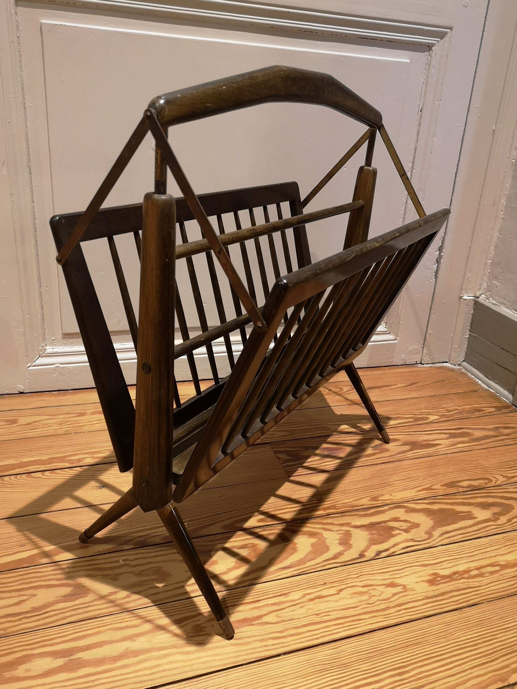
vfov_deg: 65.3
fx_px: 538
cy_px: 344
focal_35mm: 27
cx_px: 258
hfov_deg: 51.4
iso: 320
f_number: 1.8
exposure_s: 1/33.3
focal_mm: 3.95
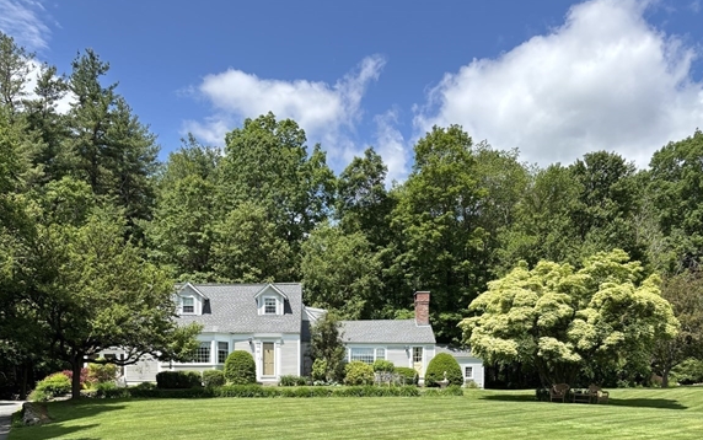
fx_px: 709
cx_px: 353
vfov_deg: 32.7
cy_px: 399
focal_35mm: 37
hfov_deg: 52.7
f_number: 1.6
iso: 50
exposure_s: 1/1876
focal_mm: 5.96
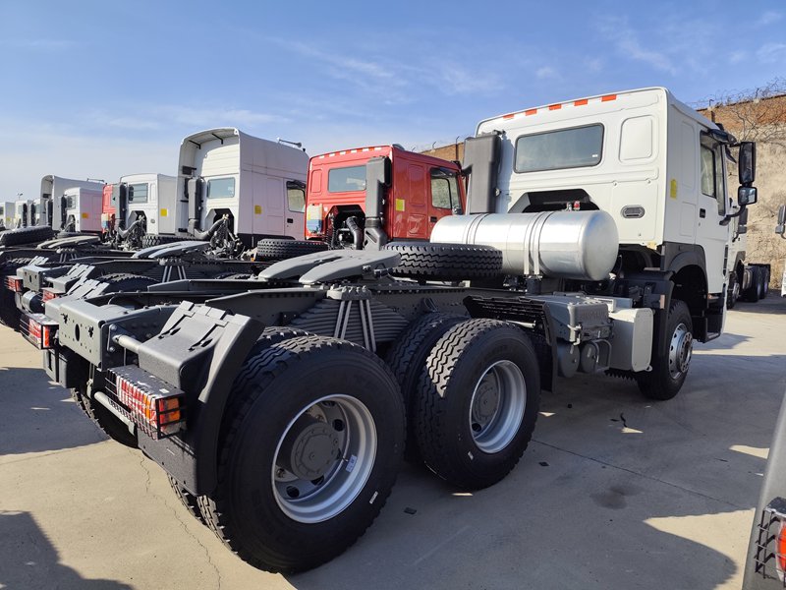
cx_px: 393
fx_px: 522
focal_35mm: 23
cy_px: 295
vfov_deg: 58.9
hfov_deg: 73.9
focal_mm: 6.14
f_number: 1.65
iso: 50
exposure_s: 1/1380
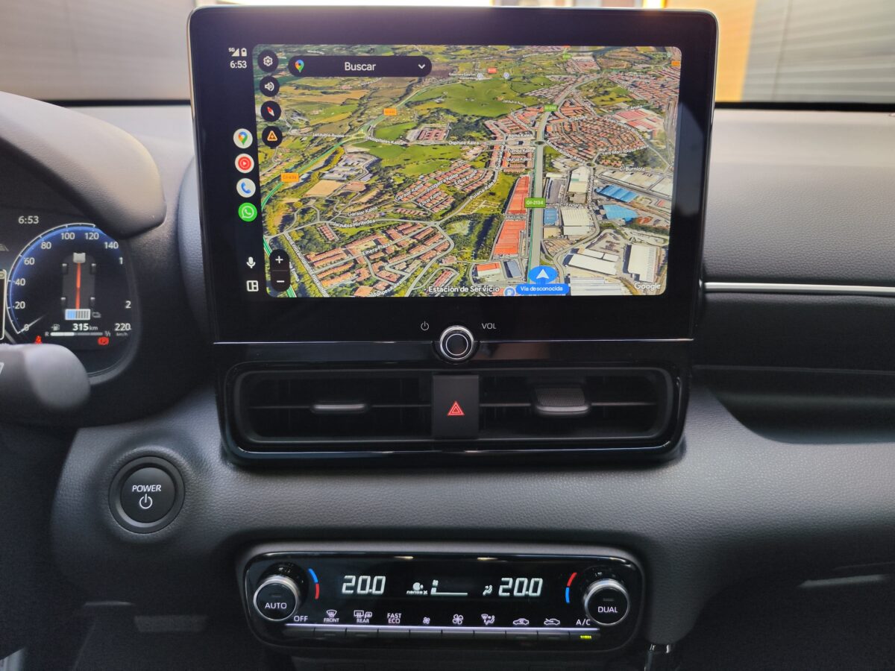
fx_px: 595
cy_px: 336
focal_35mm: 23
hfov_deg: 73.9
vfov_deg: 58.9
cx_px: 448
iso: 561
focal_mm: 7.01
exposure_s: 1/44.4
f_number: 1.69
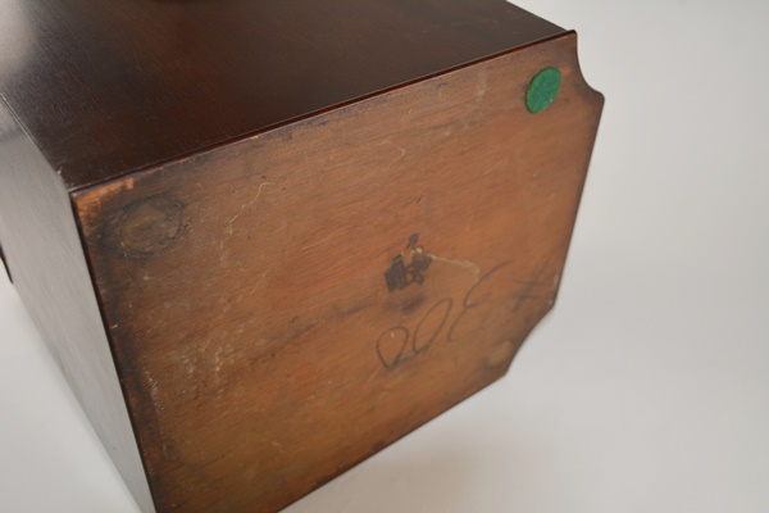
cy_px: 256
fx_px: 769
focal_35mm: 36
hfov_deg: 53.1
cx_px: 384
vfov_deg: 36.9
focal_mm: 24
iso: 200
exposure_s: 1/200
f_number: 4
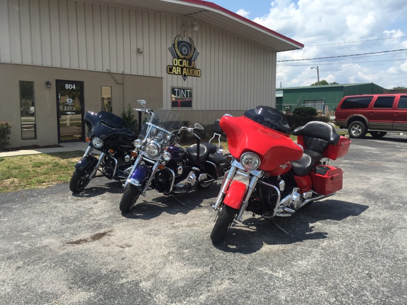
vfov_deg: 48.2
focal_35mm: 29
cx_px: 204
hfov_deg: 61.7
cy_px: 152
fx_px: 341
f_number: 2.2
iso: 32
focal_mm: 4.15
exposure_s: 1/1883
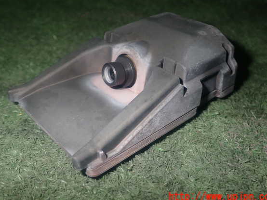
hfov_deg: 47.9
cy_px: 94
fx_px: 301
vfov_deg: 36.8
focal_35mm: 39
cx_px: 133
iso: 200
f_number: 7.1
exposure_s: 1/40
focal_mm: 6.37
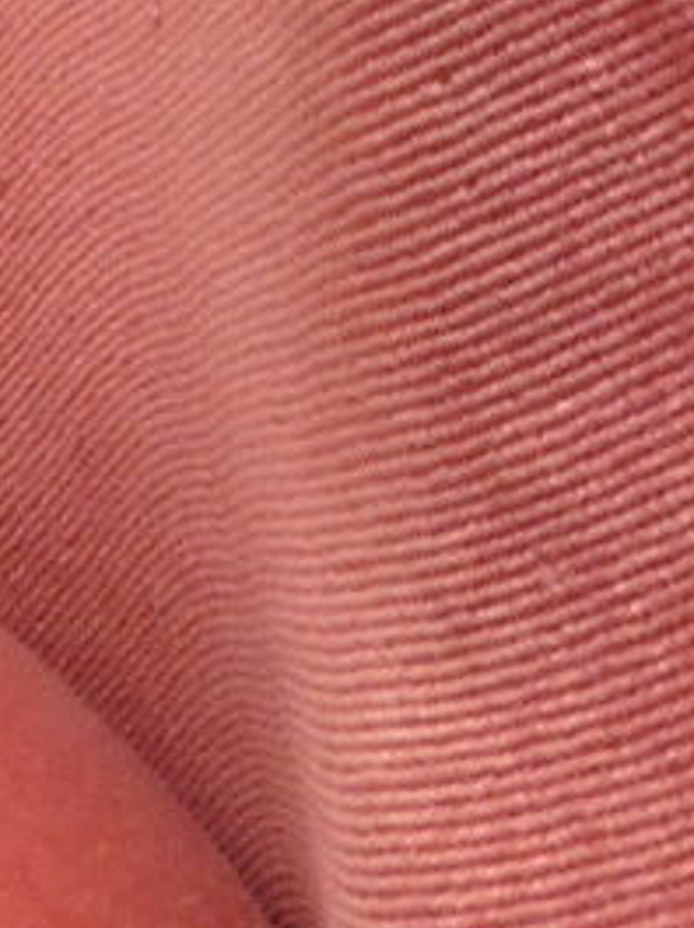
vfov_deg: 9.3
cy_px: -392
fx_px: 5600
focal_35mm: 209
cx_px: 435
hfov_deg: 7.1
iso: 125
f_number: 8
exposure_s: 1/13
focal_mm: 4.8
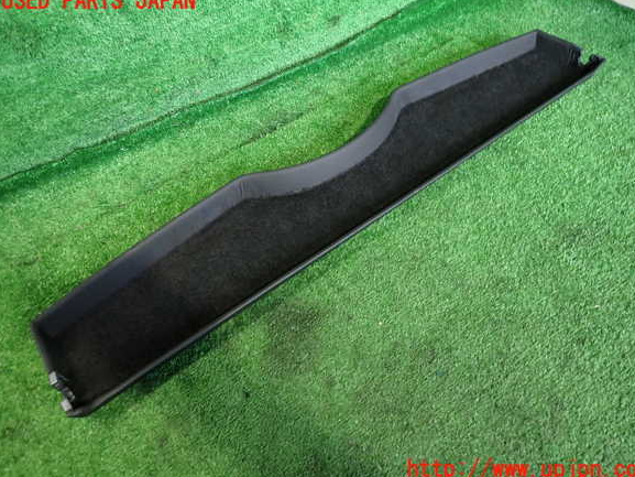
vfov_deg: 53.1
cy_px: 236
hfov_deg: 67.3
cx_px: 326
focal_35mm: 26
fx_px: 477
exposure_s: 1/30
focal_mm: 4.5
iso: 320
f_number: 2
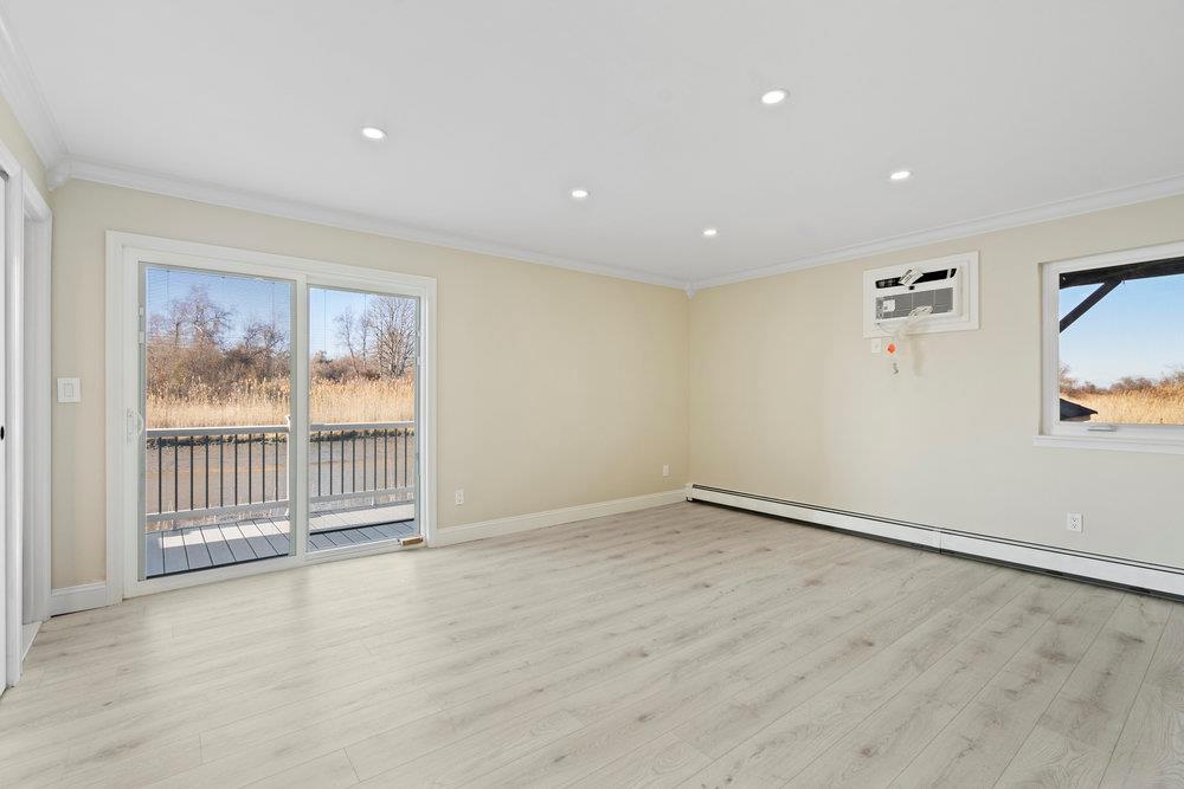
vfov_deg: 73.8
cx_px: 592
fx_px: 526
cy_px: 394
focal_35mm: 16
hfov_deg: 96.7
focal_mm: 16
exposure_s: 1/10
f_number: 6.3
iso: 125
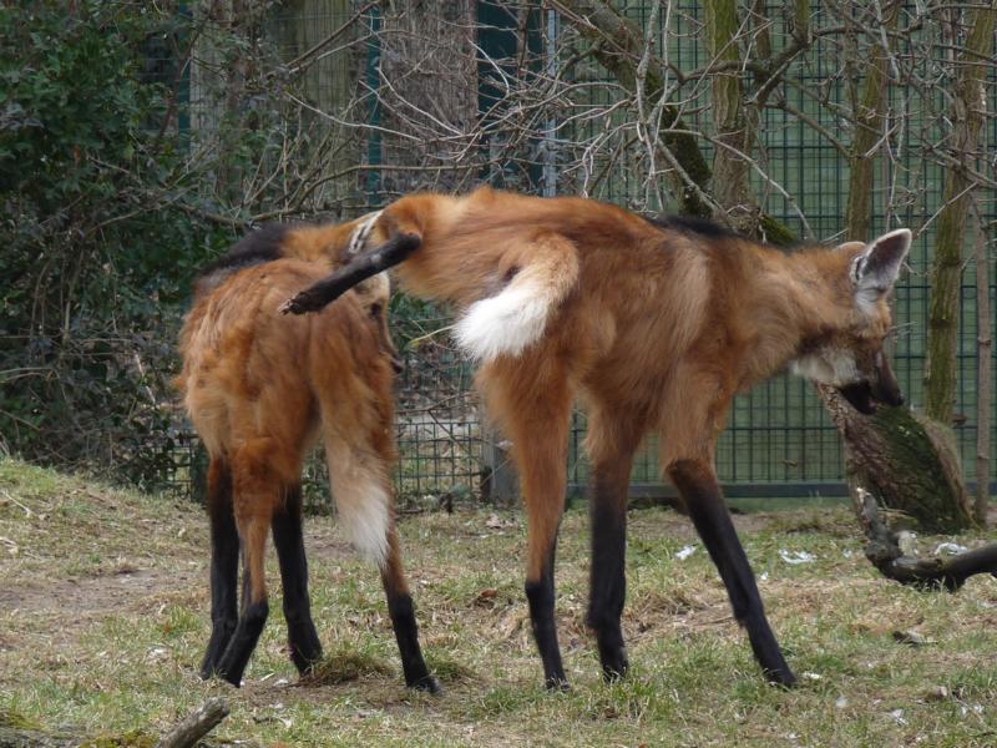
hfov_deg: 5.0
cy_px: 374
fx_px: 11463
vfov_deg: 3.7
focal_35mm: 398
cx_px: 498
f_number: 4
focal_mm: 50.8
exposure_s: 1/125
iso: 100
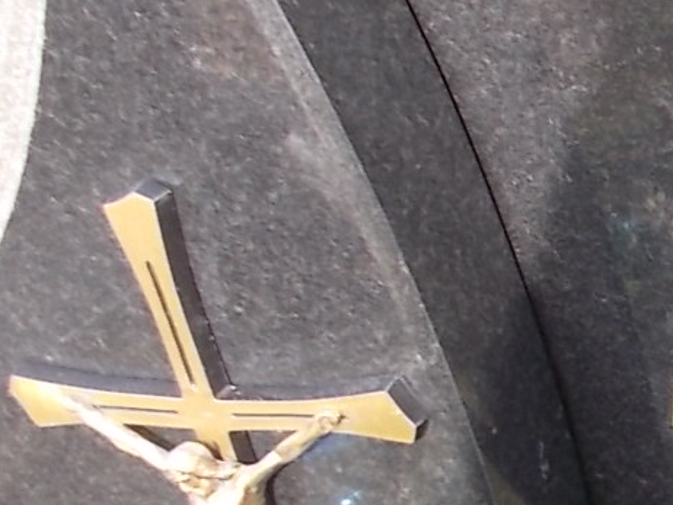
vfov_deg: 16.3
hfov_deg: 19.0
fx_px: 1751
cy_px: 394
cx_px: 1023
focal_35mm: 90
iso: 80
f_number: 3.2
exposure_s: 1/80
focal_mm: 4.6
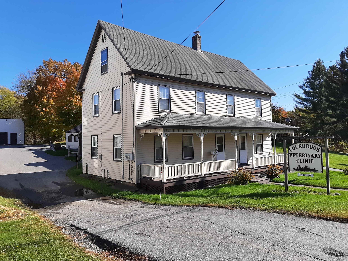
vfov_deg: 53.1
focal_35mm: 26
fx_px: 261
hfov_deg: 67.3
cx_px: 174
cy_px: 130
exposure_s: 1/2890
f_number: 1.7
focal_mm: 3.93
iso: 40
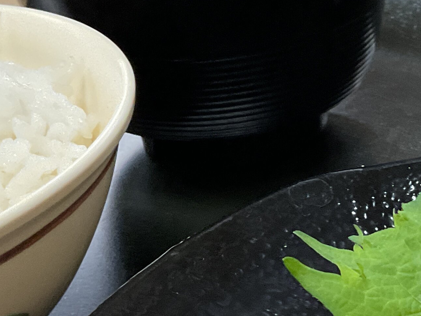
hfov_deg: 20.7
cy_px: 250
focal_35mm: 91
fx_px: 1107
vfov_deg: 16.1
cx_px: 444
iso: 125
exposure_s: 1/60
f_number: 1.8
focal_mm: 3
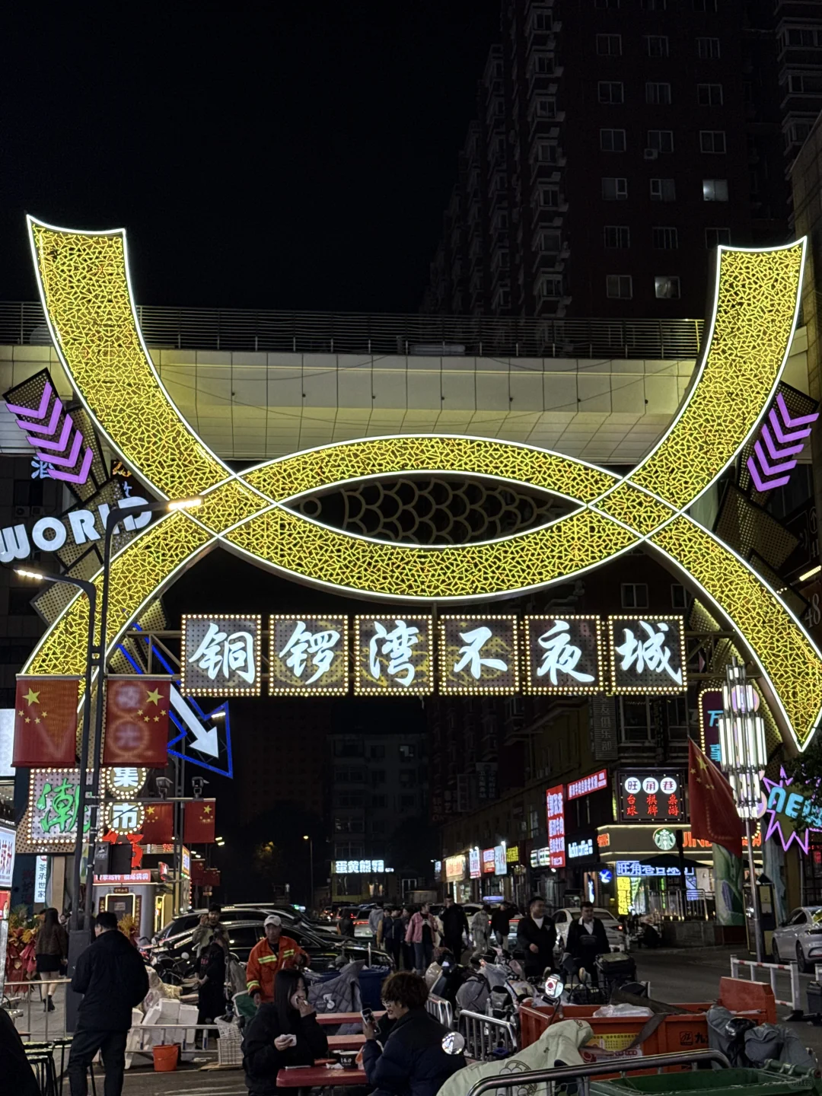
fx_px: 1520
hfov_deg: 30.3
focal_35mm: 48
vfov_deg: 39.7
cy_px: 548
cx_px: 411
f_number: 1.78
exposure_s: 1/100
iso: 80
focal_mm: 6.76
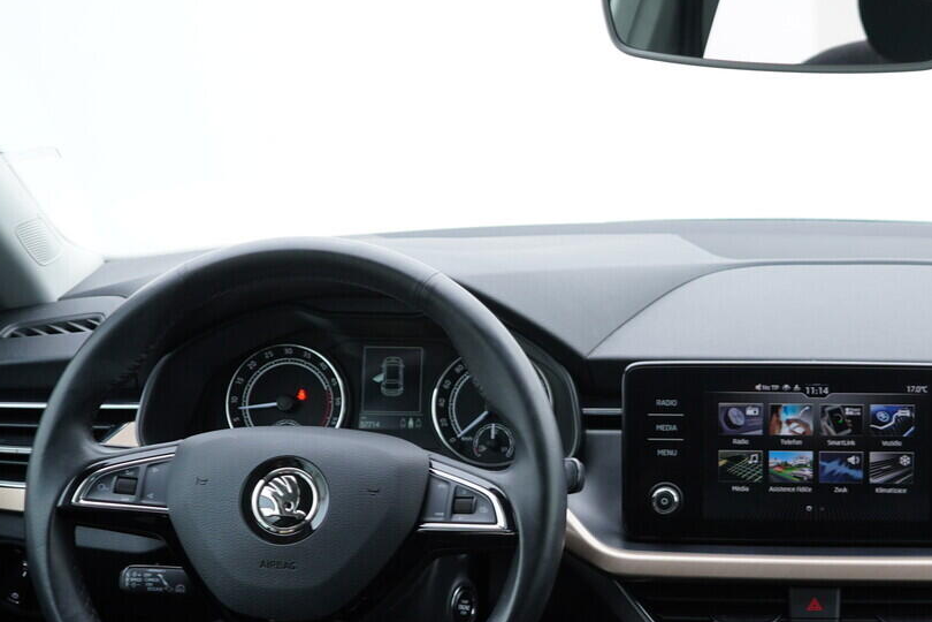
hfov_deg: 30.4
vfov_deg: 21.0
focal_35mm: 64
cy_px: 503
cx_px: 792
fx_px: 1657
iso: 160
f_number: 2.8
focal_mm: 24
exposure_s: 1/40
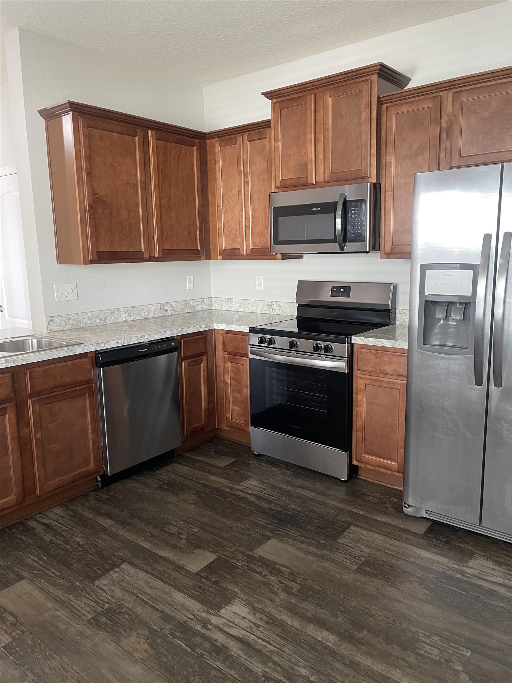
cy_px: 342
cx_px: 256
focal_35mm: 25
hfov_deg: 54.9
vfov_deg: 69.4
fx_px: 493
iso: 320
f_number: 1.6
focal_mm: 5.1
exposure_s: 1/60
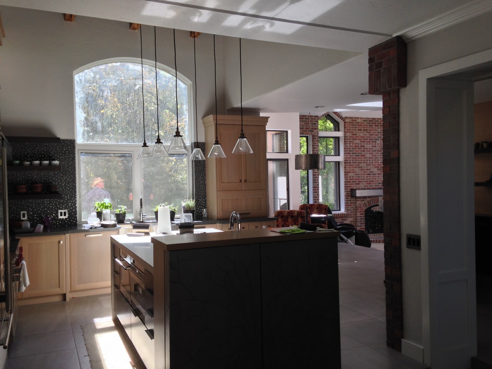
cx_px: 246
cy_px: 184
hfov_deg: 55.3
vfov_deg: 43.0
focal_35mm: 33
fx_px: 469
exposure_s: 1/120
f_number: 2.4
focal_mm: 4.12
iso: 50
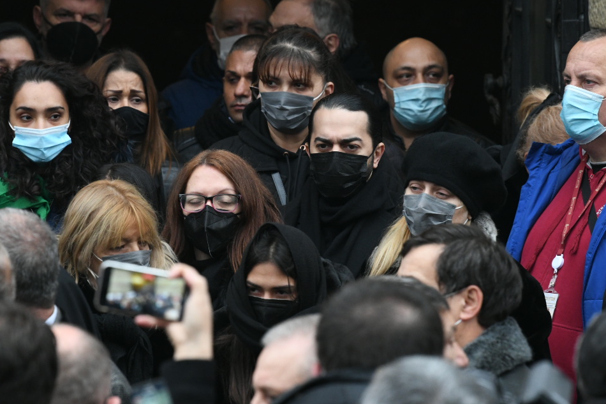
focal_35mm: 341
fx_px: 5739
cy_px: 190
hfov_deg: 6.0
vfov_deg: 4.0
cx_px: 285
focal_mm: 200
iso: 2000
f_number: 5.6
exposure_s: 1/200
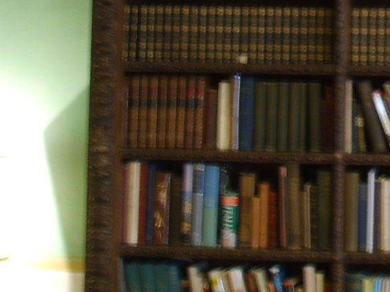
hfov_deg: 17.0
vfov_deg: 13.2
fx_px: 1239
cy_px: -23
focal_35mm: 110
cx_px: 490
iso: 63
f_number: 3.5
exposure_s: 1/1.43
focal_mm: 6.6
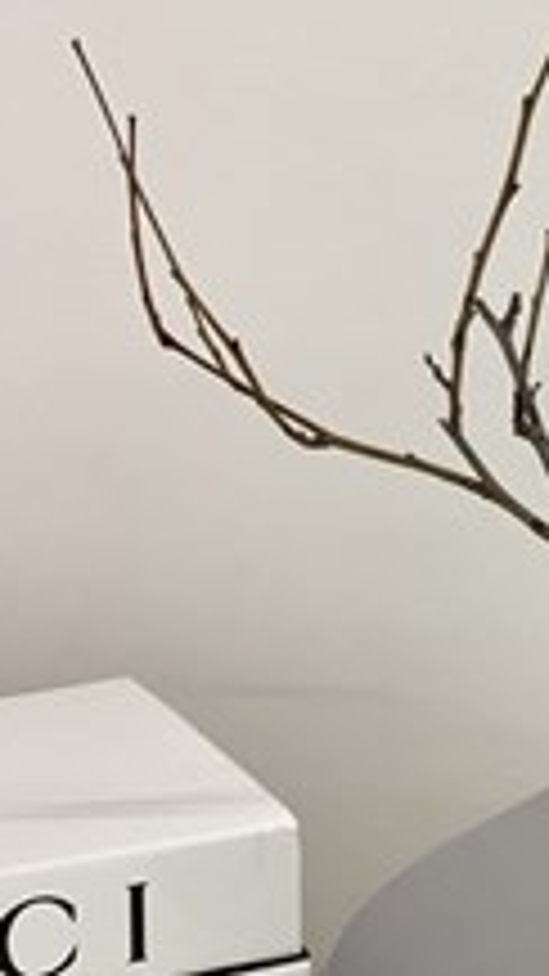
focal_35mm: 108
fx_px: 2796
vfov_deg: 19.8
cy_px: 416
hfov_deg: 11.1
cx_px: 608
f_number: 2
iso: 160
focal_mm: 6
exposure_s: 1/50
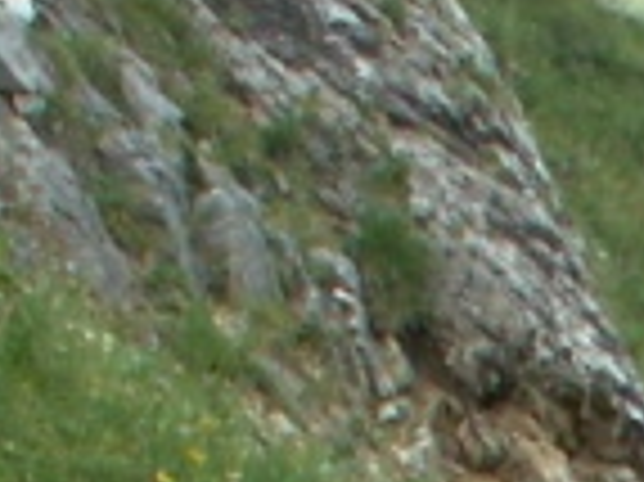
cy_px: 1500
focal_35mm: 251
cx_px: 1509
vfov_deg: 5.5
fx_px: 4666
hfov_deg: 7.4
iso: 50
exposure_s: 1/100
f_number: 4.5
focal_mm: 5.86
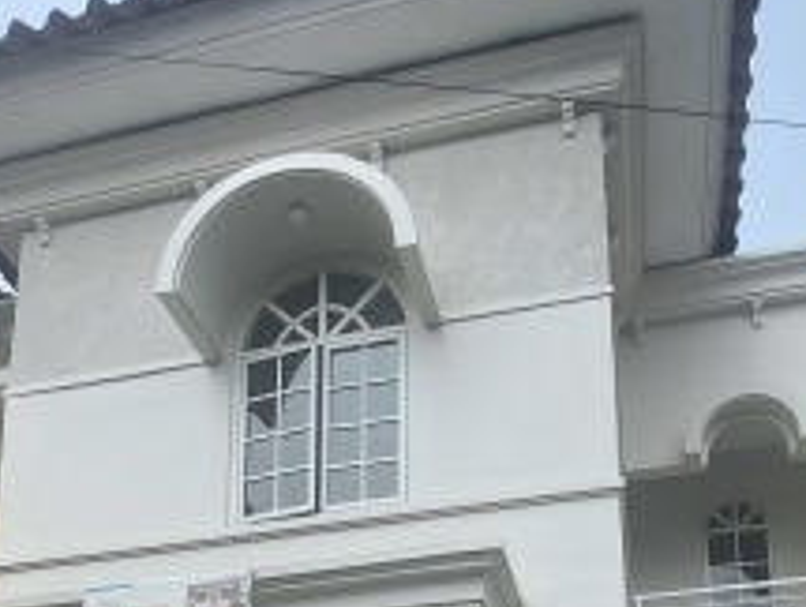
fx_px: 863
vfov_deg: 29.2
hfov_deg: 50.0
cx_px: 448
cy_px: 836
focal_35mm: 37
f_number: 2.2
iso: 50
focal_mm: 1.74
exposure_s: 1/1676
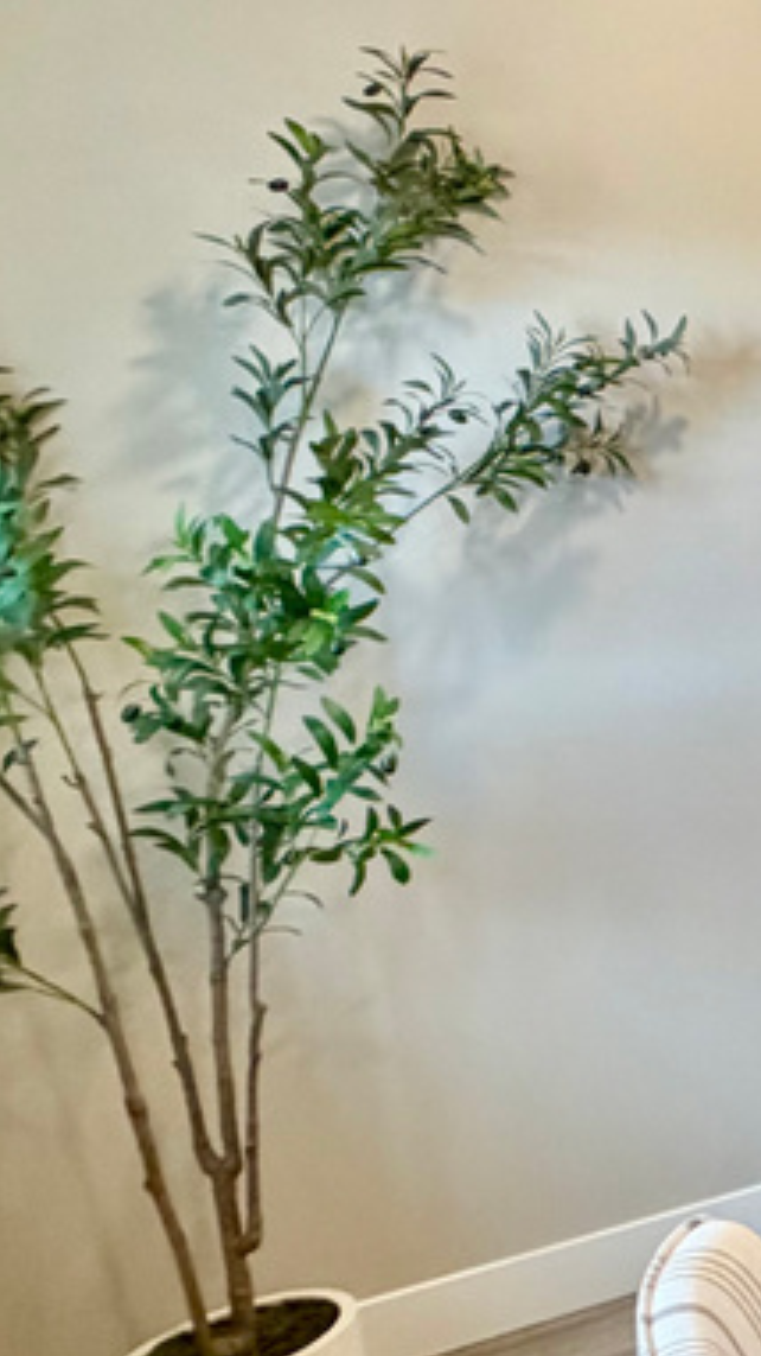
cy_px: 623
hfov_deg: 17.2
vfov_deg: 49.4
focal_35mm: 41
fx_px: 1472
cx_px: 1643
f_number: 2.2
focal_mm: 2.22
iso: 320
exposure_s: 1/120
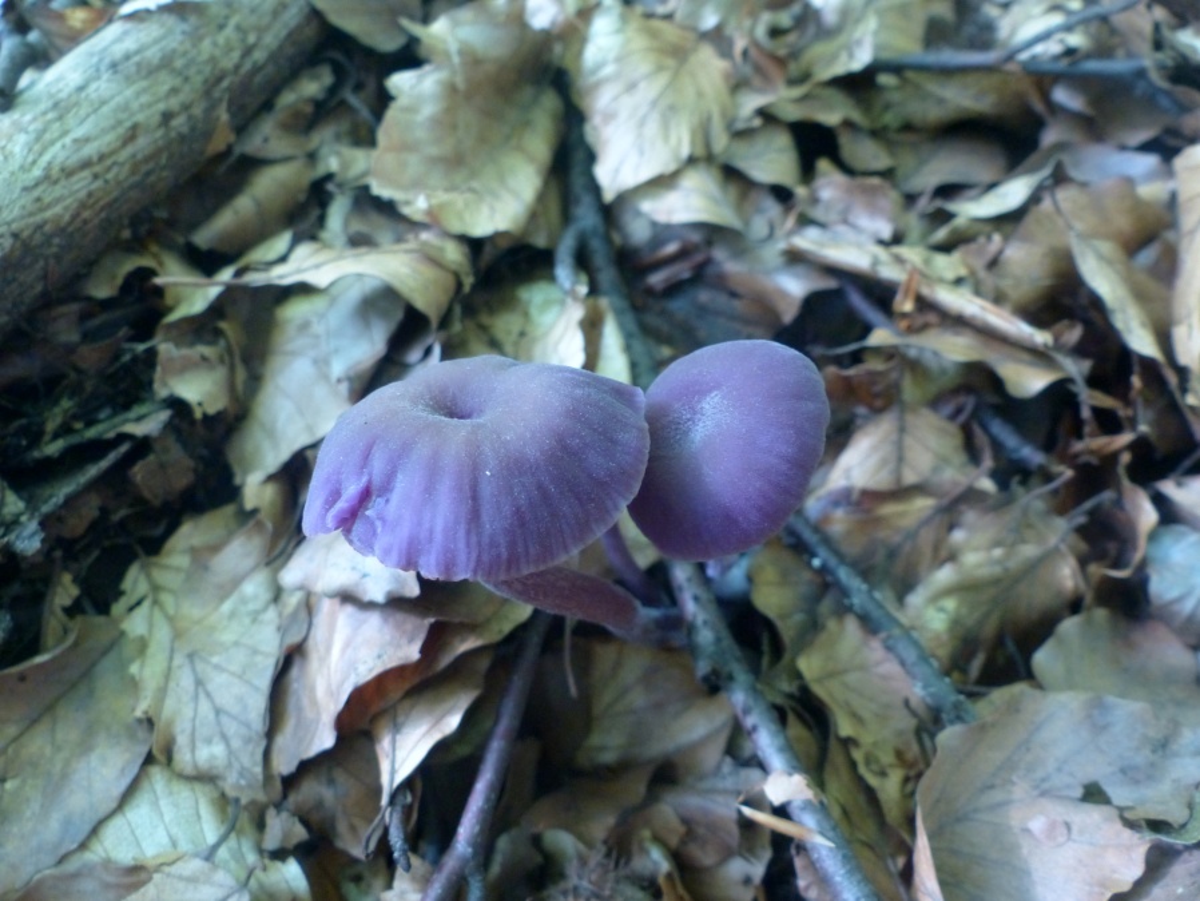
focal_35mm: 25
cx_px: 600
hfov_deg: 69.4
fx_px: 867
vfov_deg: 54.9
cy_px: 450
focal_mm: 4.5
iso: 400
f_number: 2.8
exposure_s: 1/30
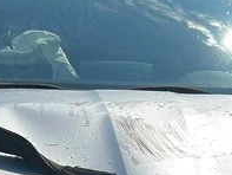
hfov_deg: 16.1
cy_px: 346
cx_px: 141
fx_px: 818
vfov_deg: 11.1
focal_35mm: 122
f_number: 1.78
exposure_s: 1/4049
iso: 100
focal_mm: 6.86
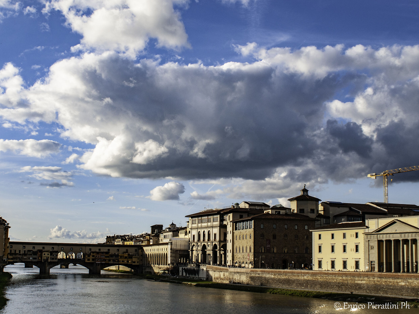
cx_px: 185
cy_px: 156
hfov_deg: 34.3
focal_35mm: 56
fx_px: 678
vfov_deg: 26.1
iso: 200
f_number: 5
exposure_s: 1/2000
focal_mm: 34
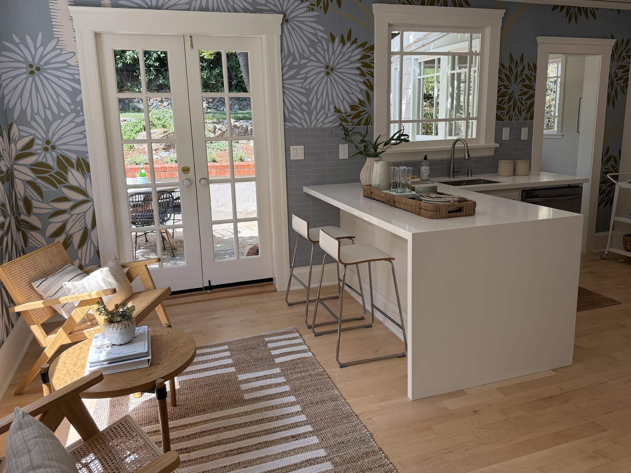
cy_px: 215
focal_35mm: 27
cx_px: 323
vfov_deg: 51.3
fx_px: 492
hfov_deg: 65.3
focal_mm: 6.76
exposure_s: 1/470
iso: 100
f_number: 1.78
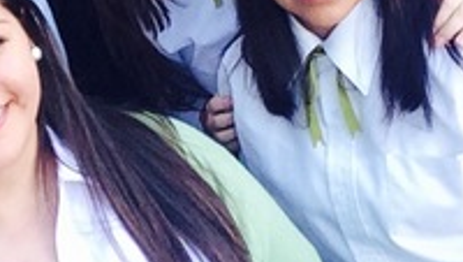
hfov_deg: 19.5
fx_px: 1327
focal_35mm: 108
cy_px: 93
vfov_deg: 11.2
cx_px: 72
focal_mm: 2.15
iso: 80
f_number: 2.4
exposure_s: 1/120
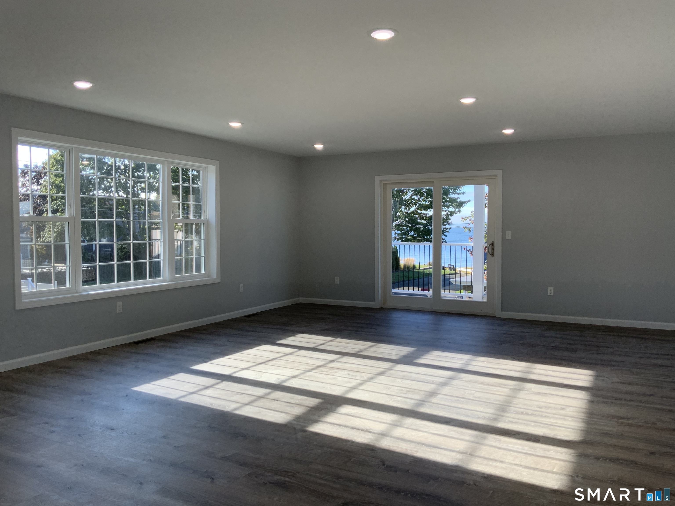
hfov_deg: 61.7
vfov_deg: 48.2
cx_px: 338
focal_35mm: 29
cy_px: 253
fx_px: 565
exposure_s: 1/200
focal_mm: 3
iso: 16
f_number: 1.8
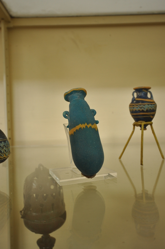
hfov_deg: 45.5
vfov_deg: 64.6
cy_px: 124
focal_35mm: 28
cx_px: 82
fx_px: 197
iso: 200
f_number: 5.6
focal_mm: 19
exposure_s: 1/4
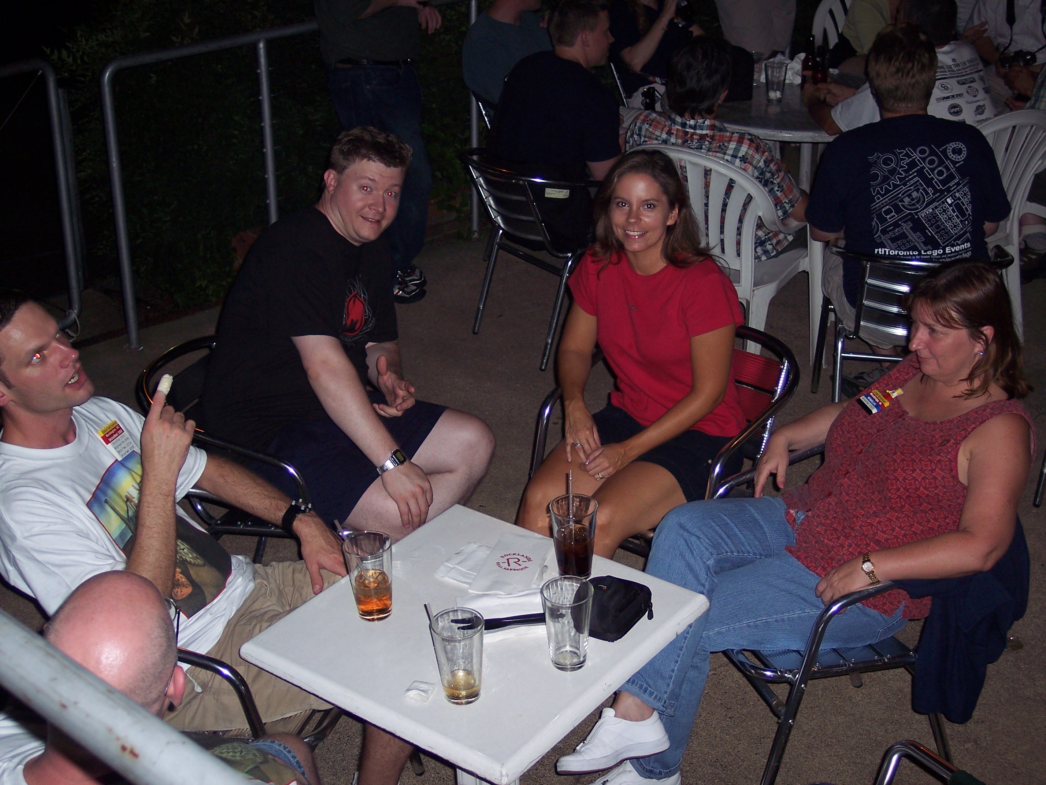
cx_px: 523
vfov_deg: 28.0
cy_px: 392
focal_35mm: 52
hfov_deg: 36.8
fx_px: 1571
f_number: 3.4
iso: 100
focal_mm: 10.7
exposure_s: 1/60
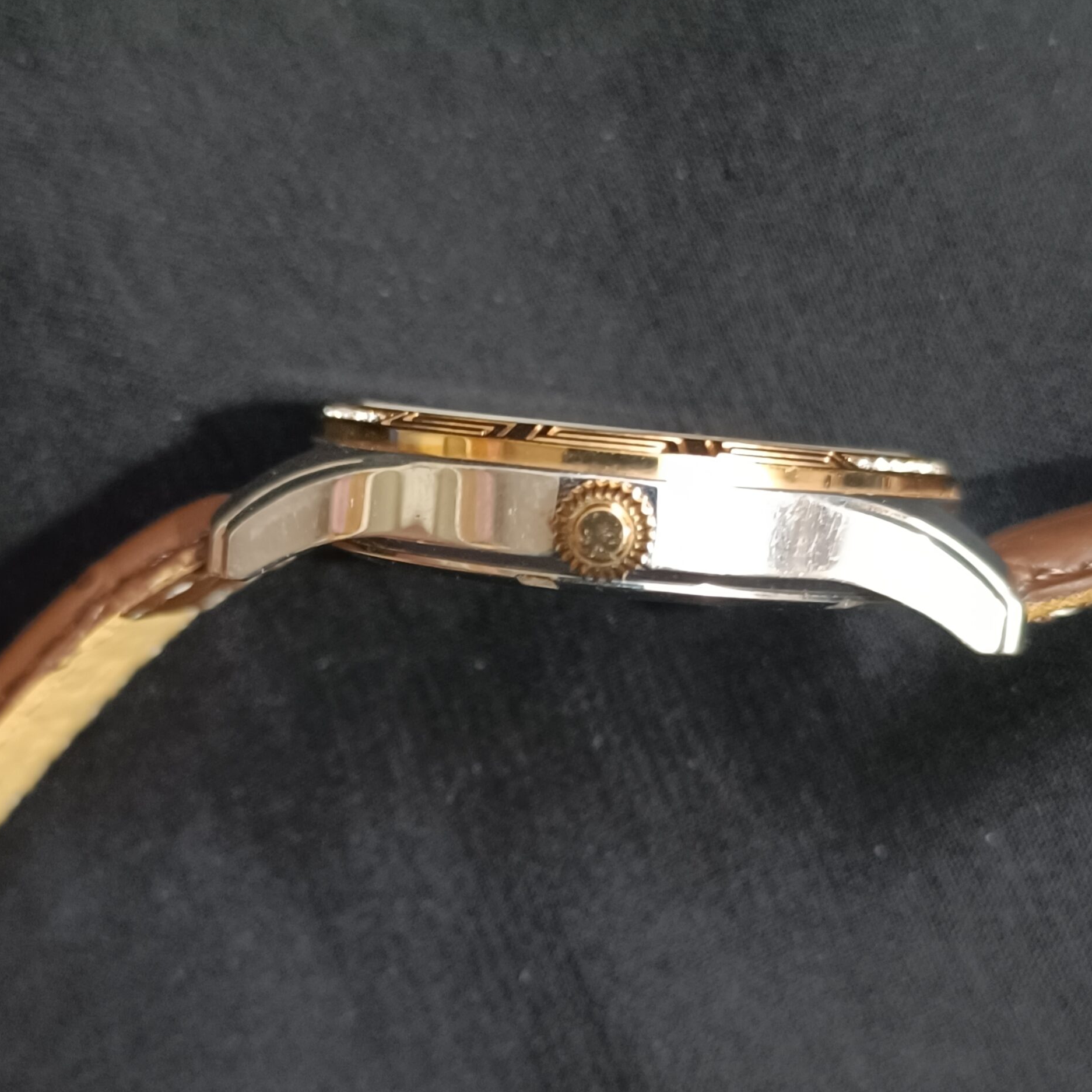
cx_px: 556
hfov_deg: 55.6
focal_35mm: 29
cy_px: 700
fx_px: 1035
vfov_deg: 54.8
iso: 2510
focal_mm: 6.14
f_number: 1.65
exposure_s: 1/25
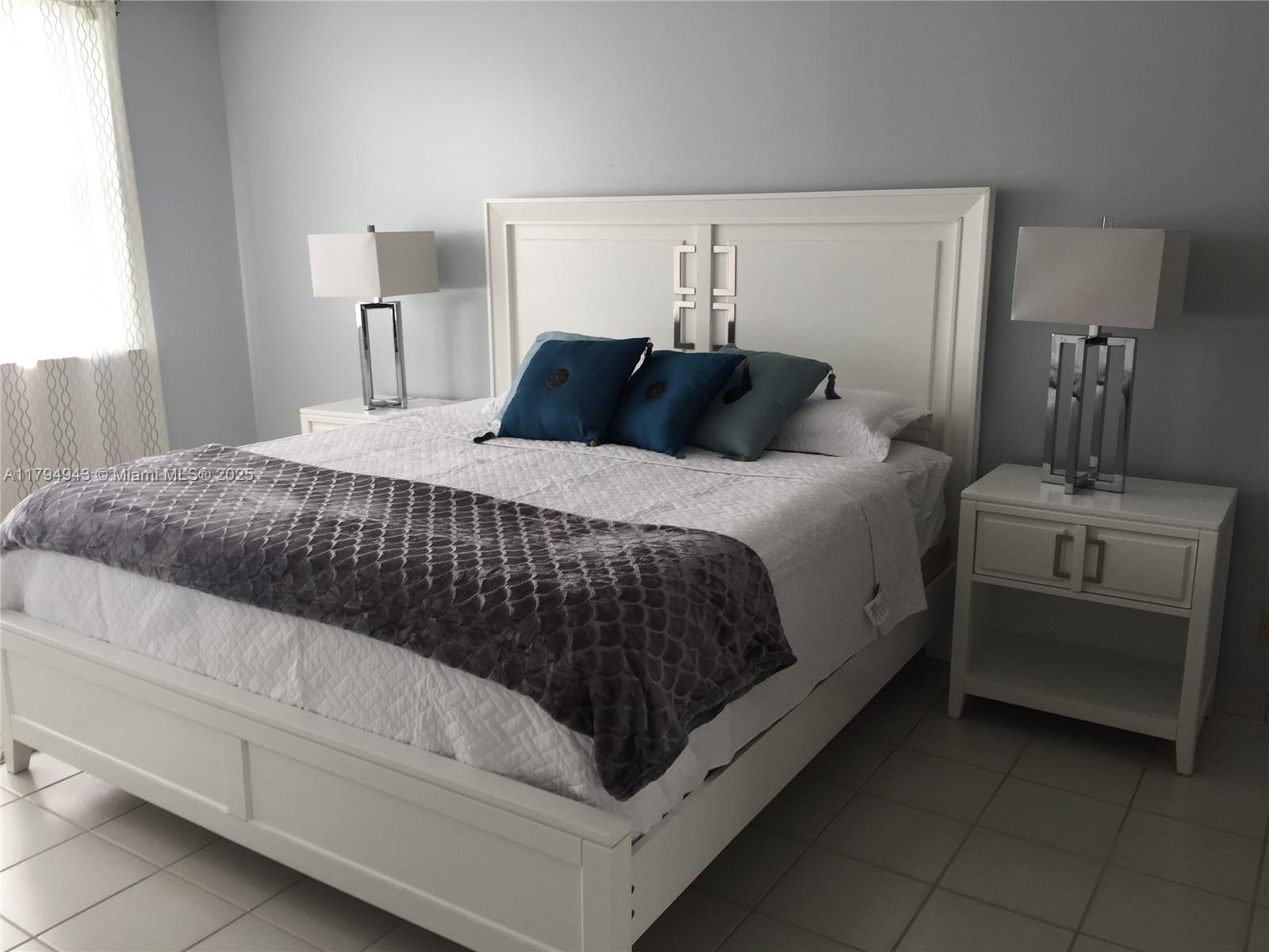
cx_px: 634
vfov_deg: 48.2
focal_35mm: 29
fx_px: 1063
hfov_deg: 61.7
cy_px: 476
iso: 32
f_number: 2.2
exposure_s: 1/60
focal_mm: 4.15
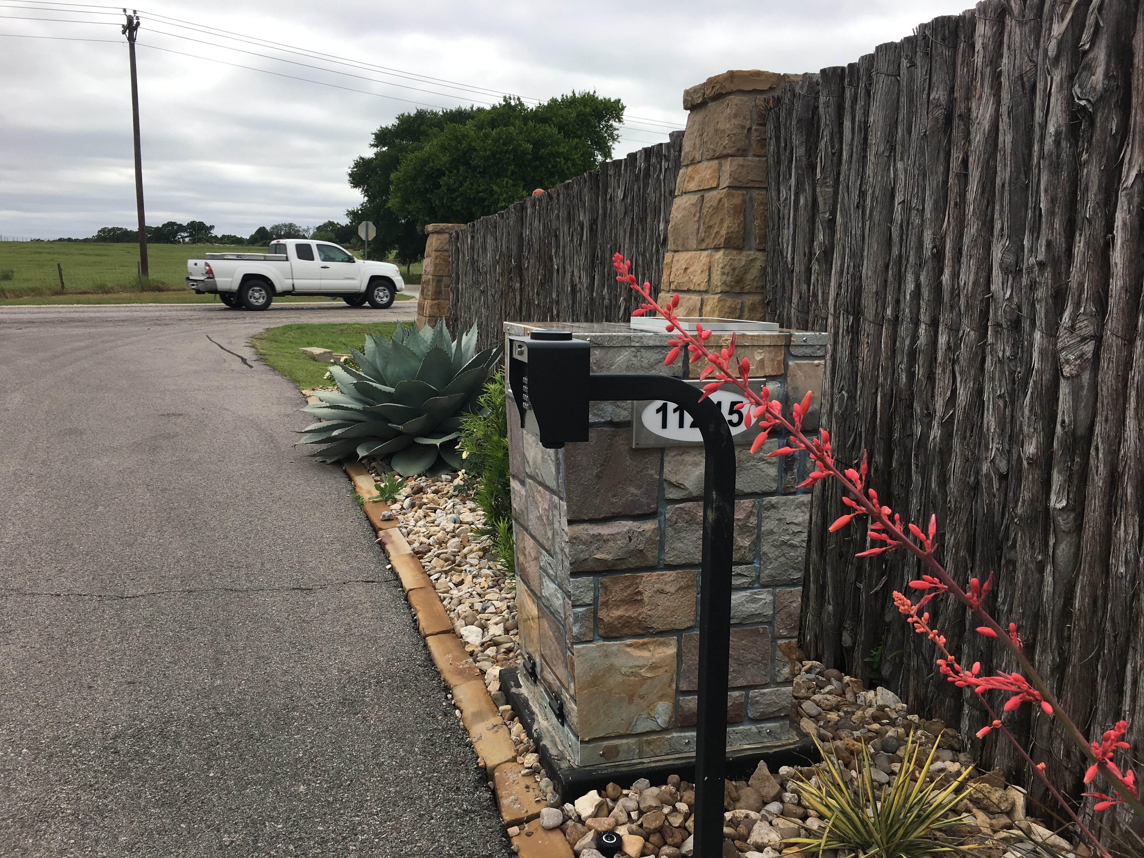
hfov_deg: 61.7
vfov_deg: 48.2
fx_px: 958
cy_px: 429
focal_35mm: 29
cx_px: 572
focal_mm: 4.15
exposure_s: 1/777
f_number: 2.2
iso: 25
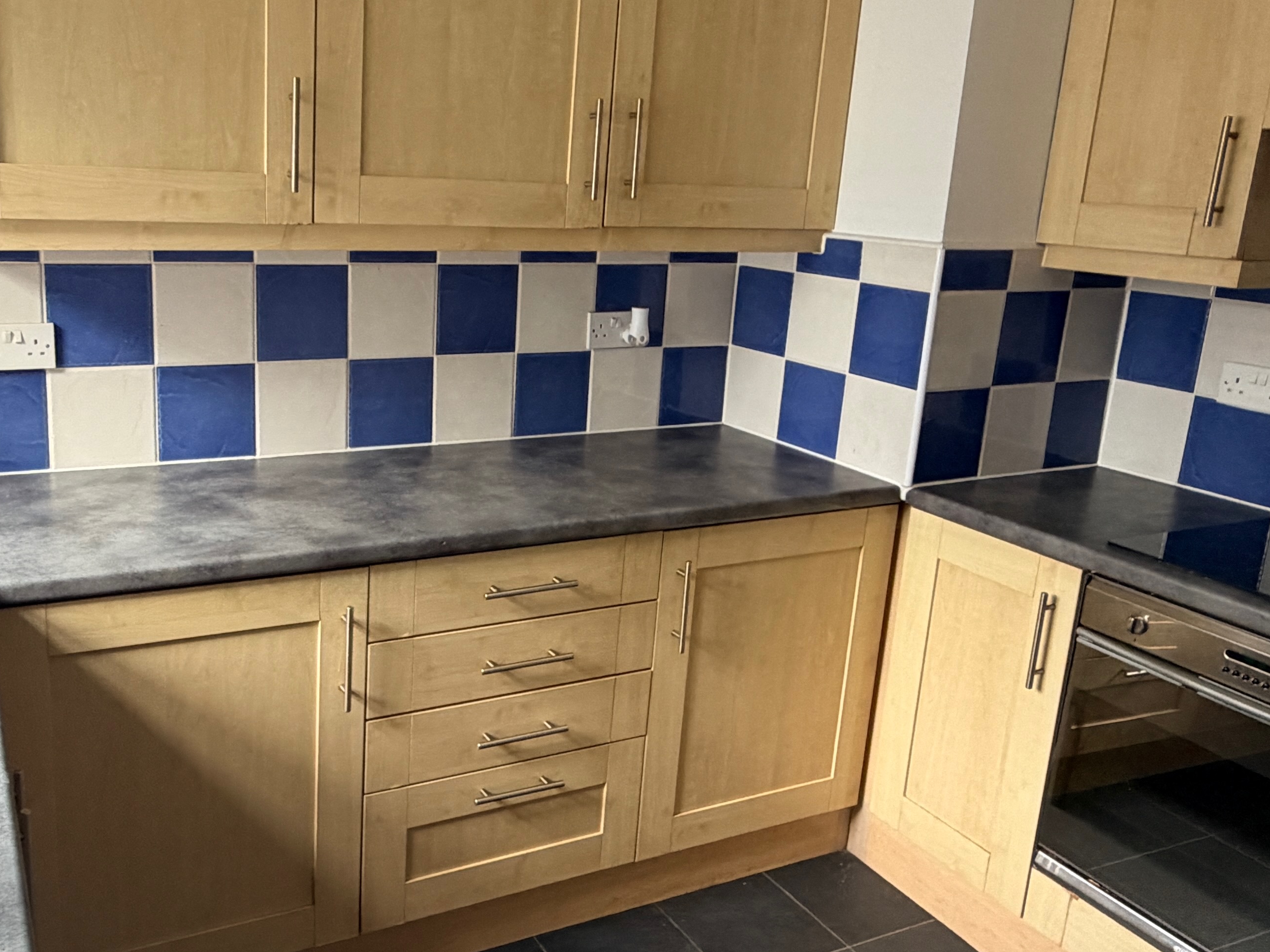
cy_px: 438
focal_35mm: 31
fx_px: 1137
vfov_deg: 45.4
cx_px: 466
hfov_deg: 57.5
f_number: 2.2
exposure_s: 1/121
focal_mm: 2.22
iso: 250
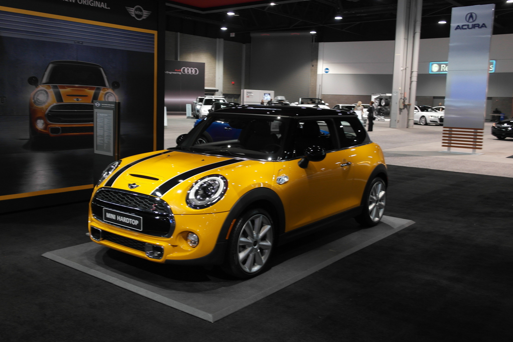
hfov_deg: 57.1
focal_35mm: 33
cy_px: 159
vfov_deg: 39.9
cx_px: 233
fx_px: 470
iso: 400
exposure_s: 1/20
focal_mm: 20
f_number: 3.5
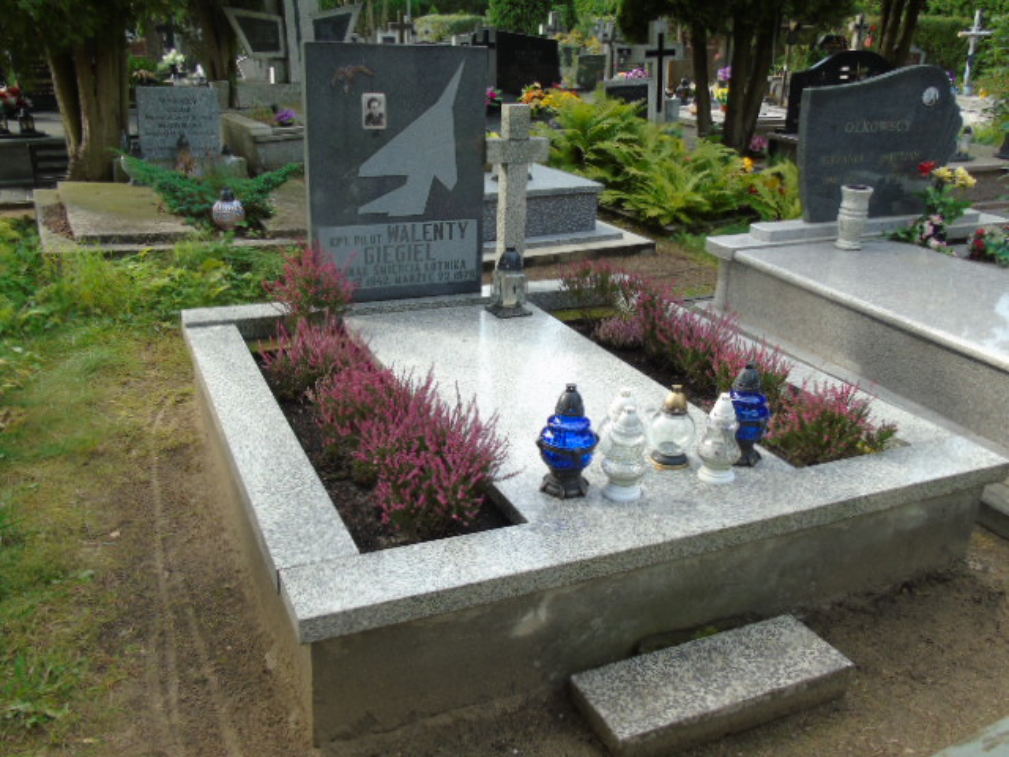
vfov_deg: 48.2
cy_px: 378
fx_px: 845
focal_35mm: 29
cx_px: 504
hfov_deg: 61.7
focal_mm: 5.2
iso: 80
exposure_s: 1/160
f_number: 3.6
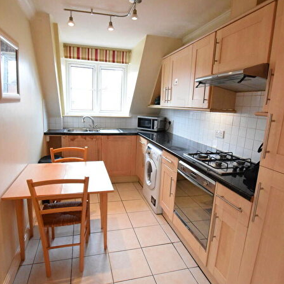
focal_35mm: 20
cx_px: 136
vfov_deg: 74.8
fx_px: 186
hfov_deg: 74.8
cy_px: 145
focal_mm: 10
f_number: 8
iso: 6400
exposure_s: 1/250
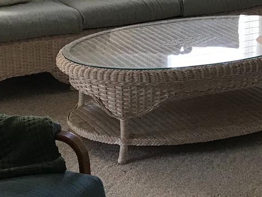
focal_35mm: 117
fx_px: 886
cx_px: 88
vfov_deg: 12.6
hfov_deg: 16.8
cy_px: 27
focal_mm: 3.99
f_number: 1.8
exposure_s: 1/30
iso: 32
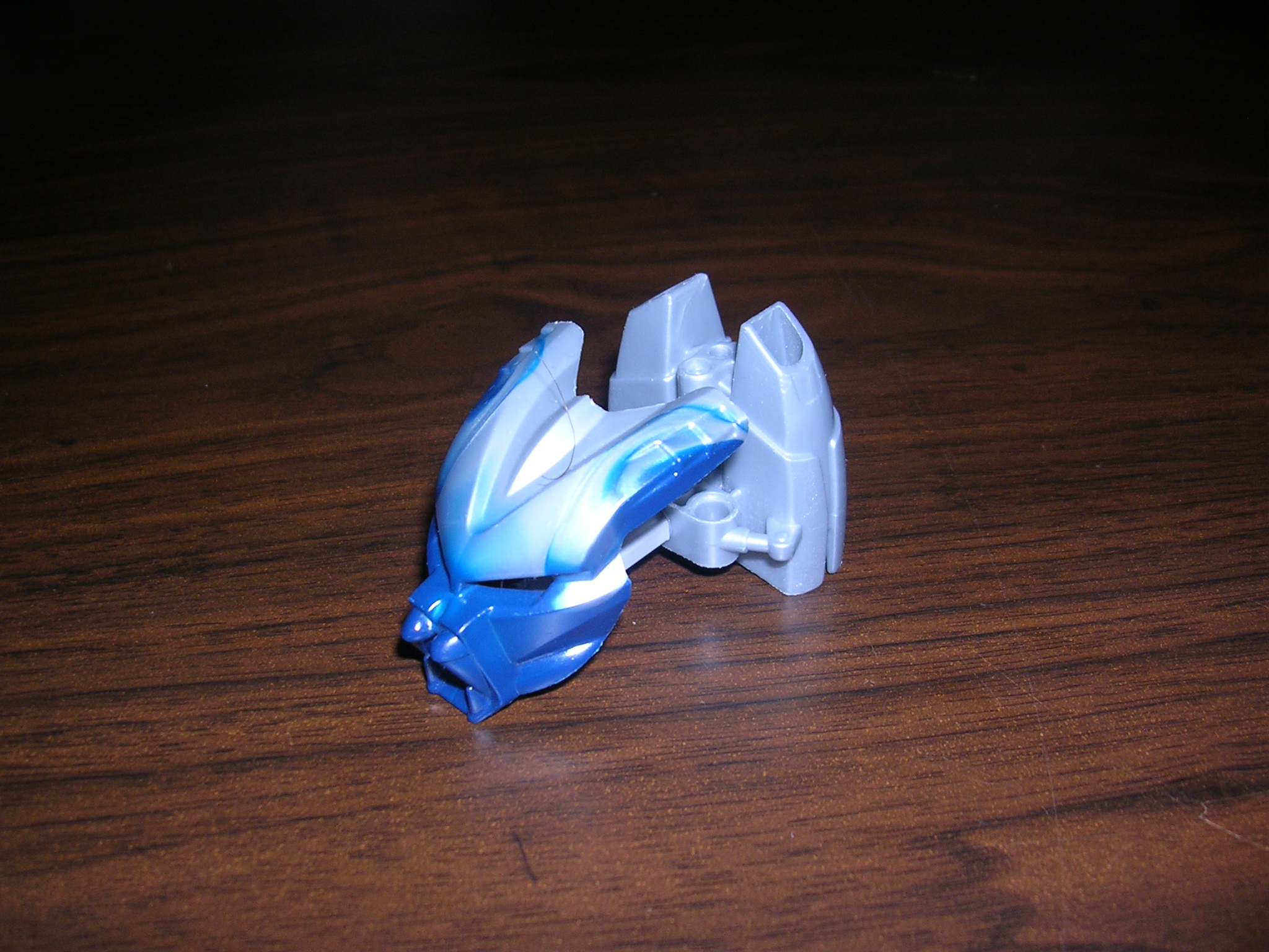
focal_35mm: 38
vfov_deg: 37.7
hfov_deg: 49.0
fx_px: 1393
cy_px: 476
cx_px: 634
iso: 50
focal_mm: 5.8
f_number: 2.8
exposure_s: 1/60.1
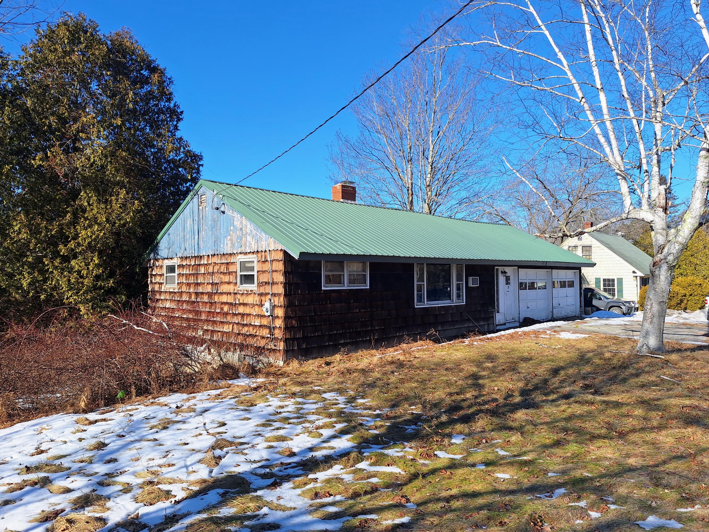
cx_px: 354
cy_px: 266
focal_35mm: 23
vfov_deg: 58.9
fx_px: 471
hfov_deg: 73.9
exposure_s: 1/2141
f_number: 1.8
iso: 40
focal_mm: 5.54
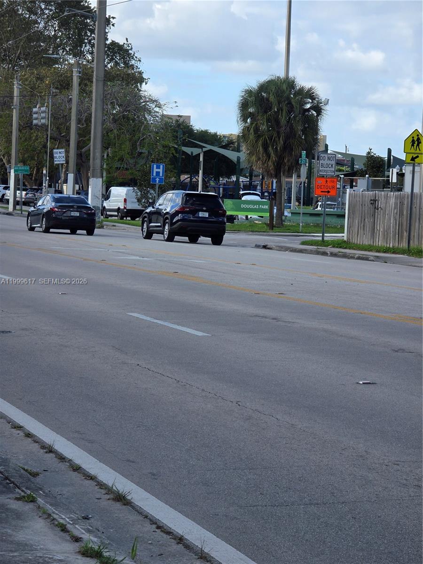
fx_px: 1874
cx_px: 212
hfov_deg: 12.9
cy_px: 282
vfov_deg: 17.1
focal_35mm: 115
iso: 64
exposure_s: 1/703
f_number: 3.4
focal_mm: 18.6
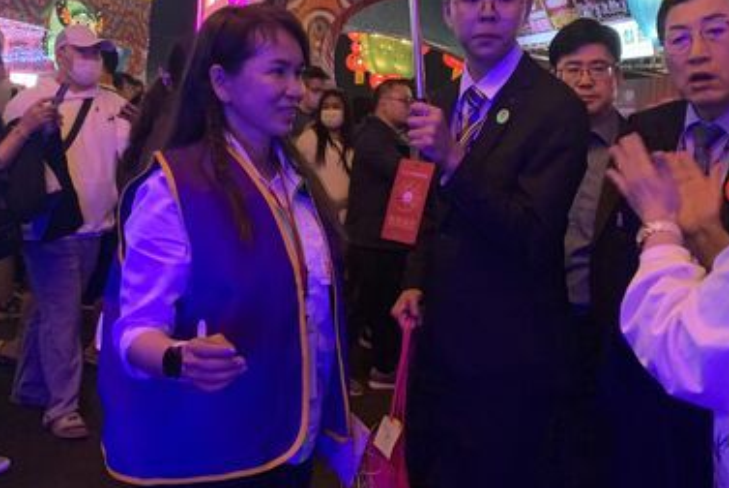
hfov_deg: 45.4
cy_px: 149
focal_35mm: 43
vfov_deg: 30.9
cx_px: 371
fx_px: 871
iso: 320
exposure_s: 1/40
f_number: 1.8
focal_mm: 4.25
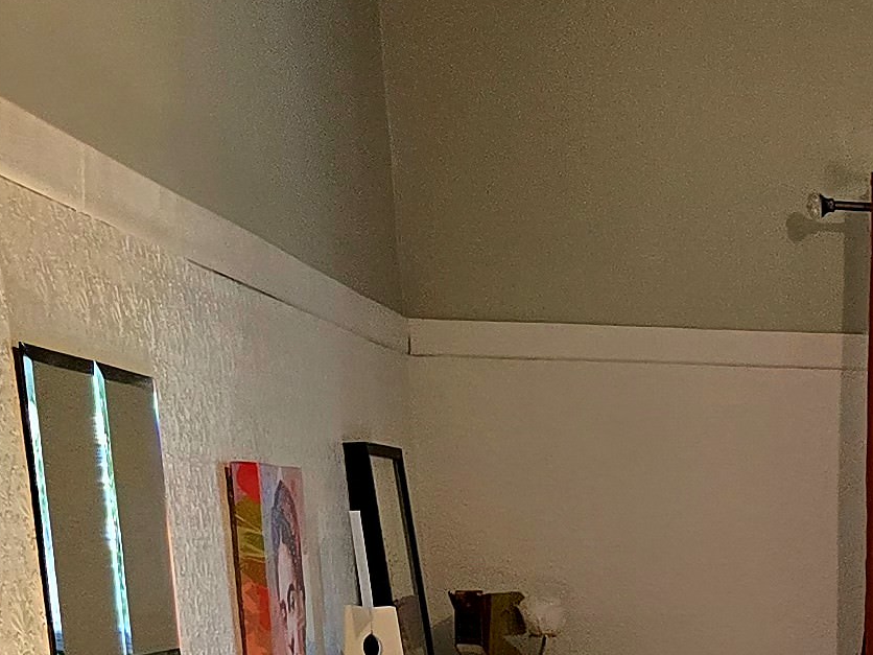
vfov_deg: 12.2
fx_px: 2774
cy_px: 1236
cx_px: 1555
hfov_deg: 15.5
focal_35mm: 110
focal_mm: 6.3
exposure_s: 1/120
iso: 250
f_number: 1.7
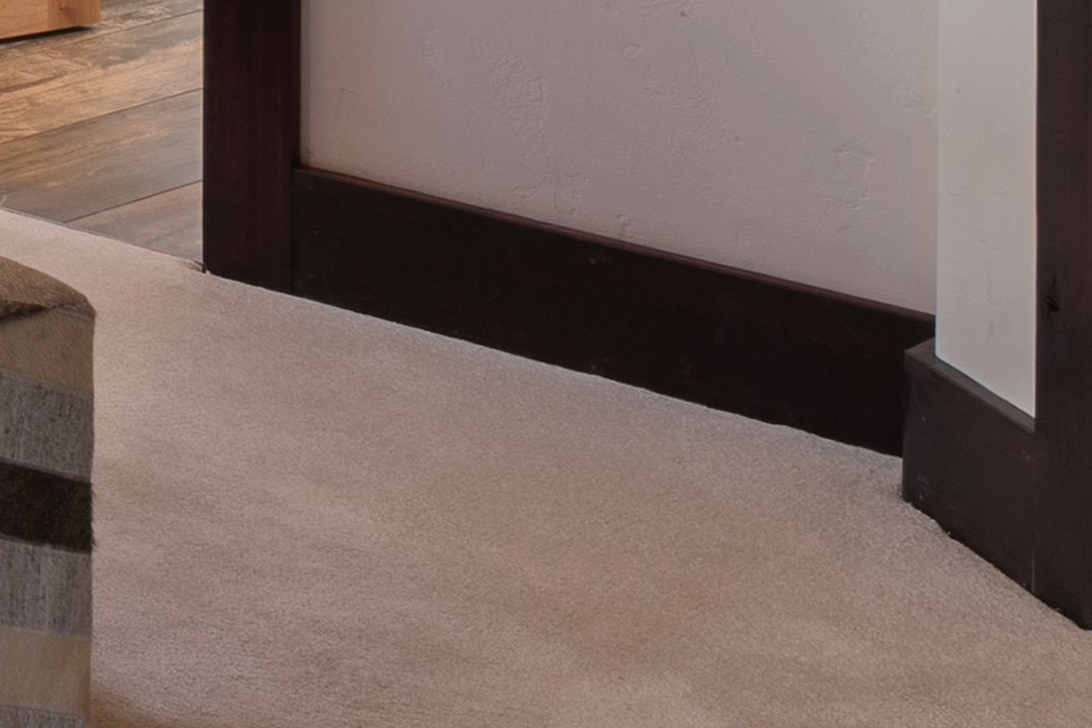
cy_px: -879
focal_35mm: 118
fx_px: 3580
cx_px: -1849
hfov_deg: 12.1
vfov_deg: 10.4
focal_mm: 16
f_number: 11
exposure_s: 3.2
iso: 100
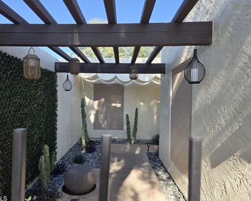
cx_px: 112
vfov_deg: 56.8
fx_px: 186
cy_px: 103
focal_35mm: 25
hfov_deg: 67.9
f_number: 1.8
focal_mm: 5.4
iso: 25
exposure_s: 1/536
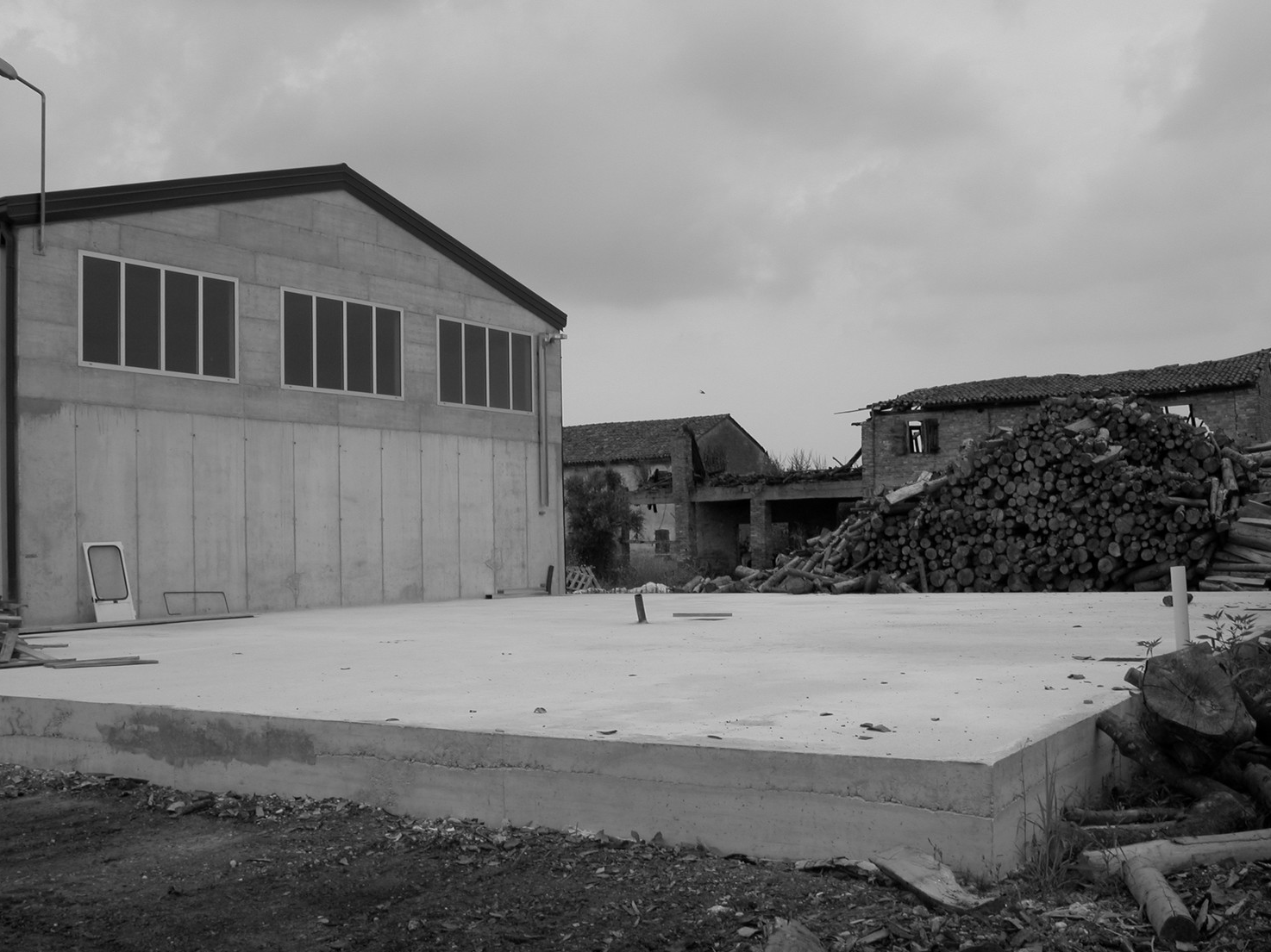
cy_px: 496
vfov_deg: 37.7
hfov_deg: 49.0
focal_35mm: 38
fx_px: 1395
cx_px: 631
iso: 100
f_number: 5.6
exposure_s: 1/406
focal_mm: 8.9
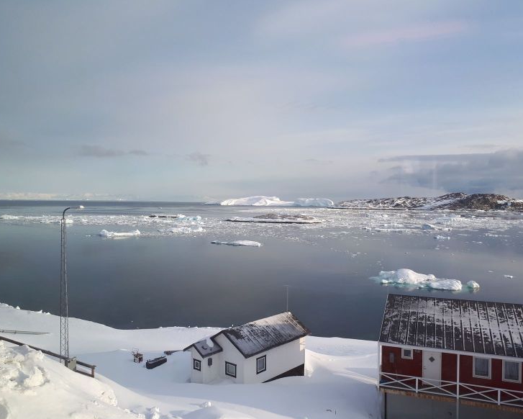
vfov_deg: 50.0
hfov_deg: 60.4
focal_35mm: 29
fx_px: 449
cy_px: 215
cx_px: 265
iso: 40
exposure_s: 1/627
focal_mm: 3.6
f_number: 1.9
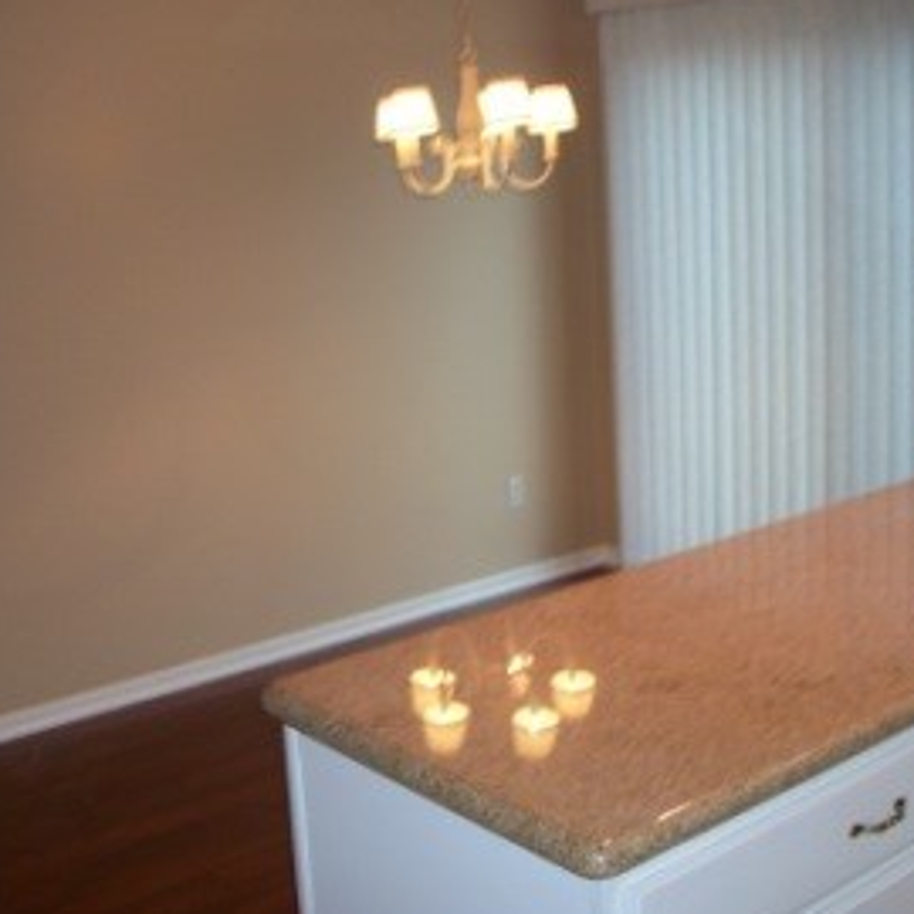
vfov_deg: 36.0
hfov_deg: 36.1
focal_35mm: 47
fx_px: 1404
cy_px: 393
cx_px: 477
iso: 80
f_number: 2.9
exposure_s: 1/30
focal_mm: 5.7
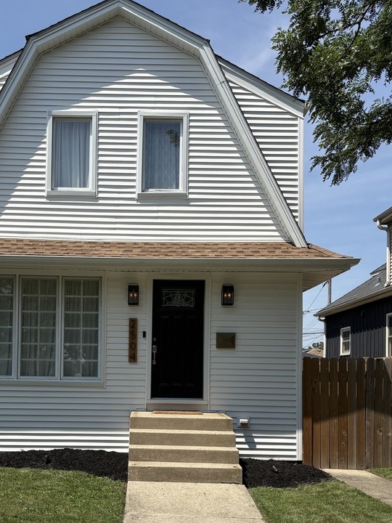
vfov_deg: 46.8
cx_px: 140
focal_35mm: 39
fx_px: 589
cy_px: 365
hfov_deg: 36.5
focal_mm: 5.96
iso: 50
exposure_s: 1/4065
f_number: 1.6
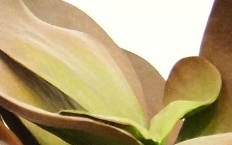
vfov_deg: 4.7
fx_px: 1763
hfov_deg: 7.2
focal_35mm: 279
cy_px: 187
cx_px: -269
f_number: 4.5
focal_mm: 28
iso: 3200
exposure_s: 1/40
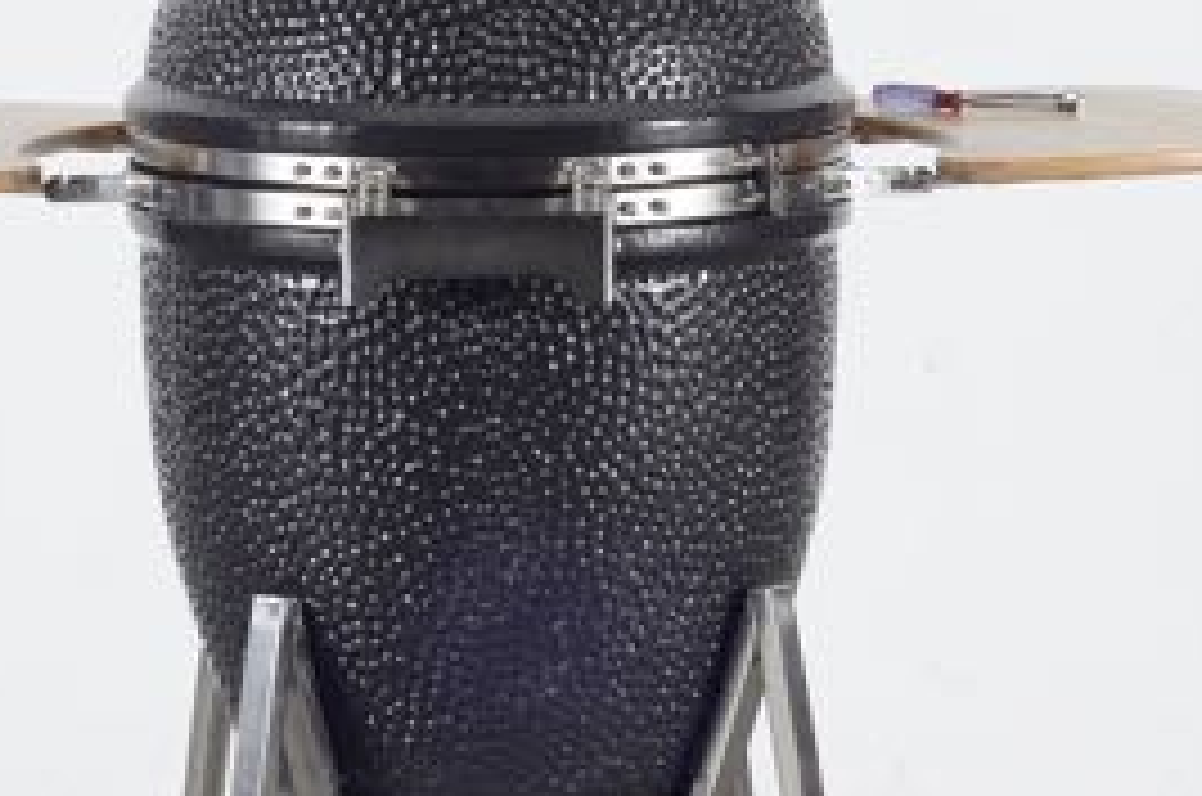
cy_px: 571
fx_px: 5999
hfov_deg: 11.4
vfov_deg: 7.6
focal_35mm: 180
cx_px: 509
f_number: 10
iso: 100
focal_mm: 50
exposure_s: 1/125
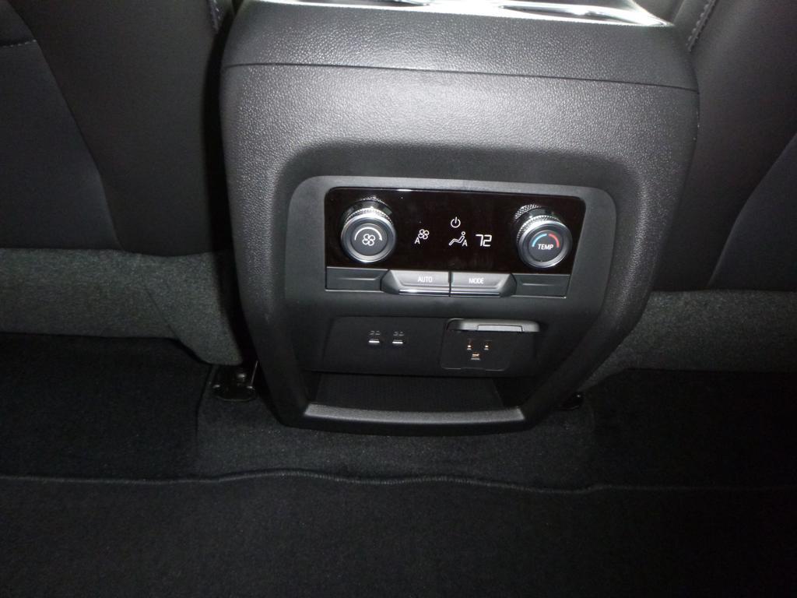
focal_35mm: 25
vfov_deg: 54.9
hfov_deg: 69.4
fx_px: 576
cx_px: 398
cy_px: 299
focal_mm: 4.5
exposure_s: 1/60
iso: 400
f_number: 3.9
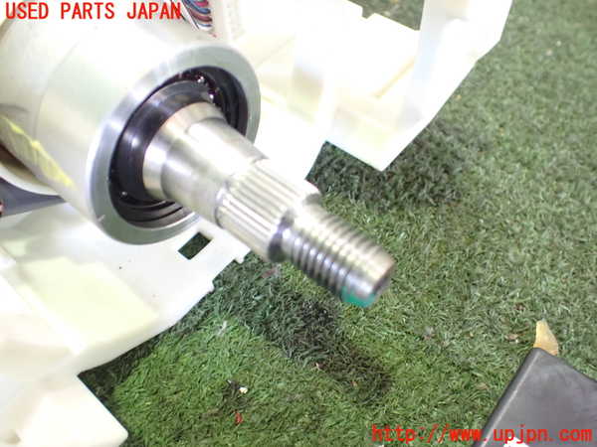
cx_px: 298
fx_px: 517
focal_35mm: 30
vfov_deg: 46.8
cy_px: 224
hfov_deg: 60.0
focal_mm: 5.4
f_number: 2.3
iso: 1000
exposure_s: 1/30
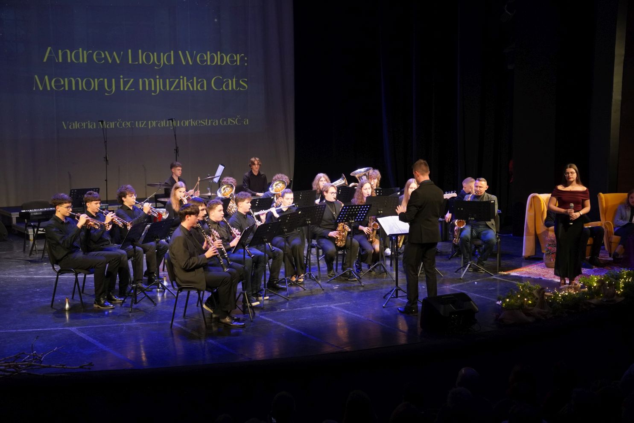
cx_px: 317
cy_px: 212
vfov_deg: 24.5
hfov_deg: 36.1
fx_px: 972
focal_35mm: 55
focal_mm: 36.8
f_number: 3.2
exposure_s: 1/100
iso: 1600
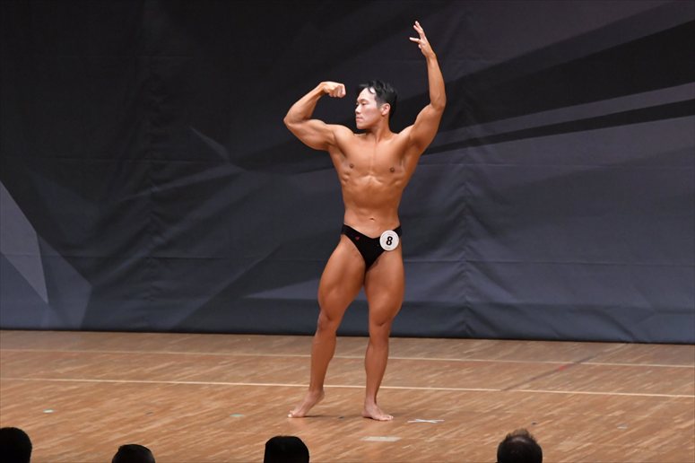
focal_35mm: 240
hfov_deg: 8.6
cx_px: 348
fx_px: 4631
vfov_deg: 5.7
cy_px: 232
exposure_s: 1/400
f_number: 5.6
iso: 6400
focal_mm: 160
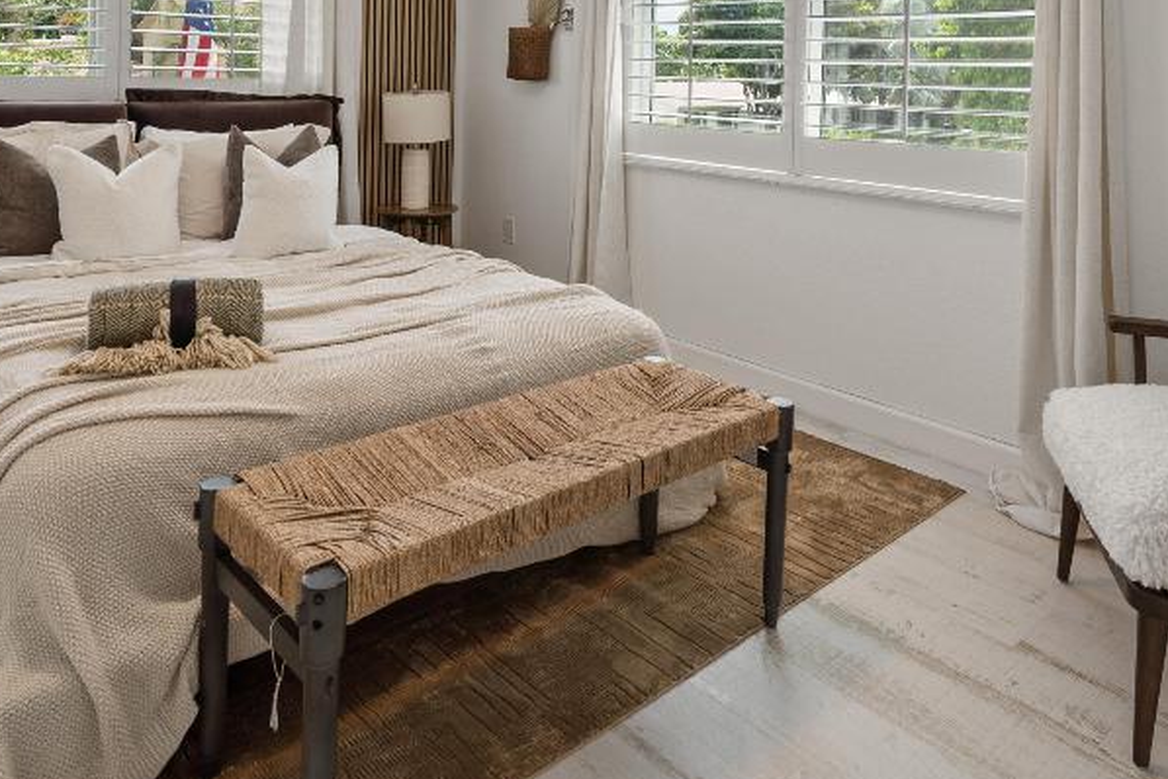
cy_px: 88
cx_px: 597
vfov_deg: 44.0
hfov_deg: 67.4
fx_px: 876
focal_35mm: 27
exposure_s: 1/10
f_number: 8
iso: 100
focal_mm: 14
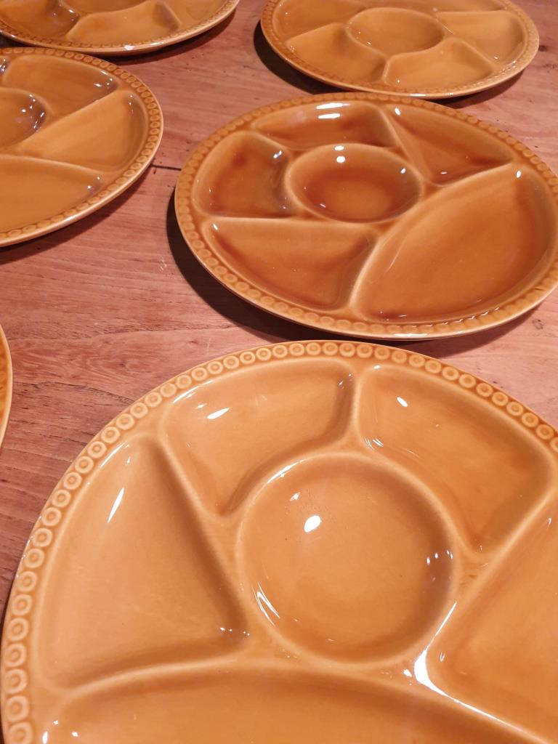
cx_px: 279
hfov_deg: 53.1
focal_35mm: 26
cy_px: 372
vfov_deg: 67.3
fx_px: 559
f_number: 1.5
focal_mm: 4.3
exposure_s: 1/50
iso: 250
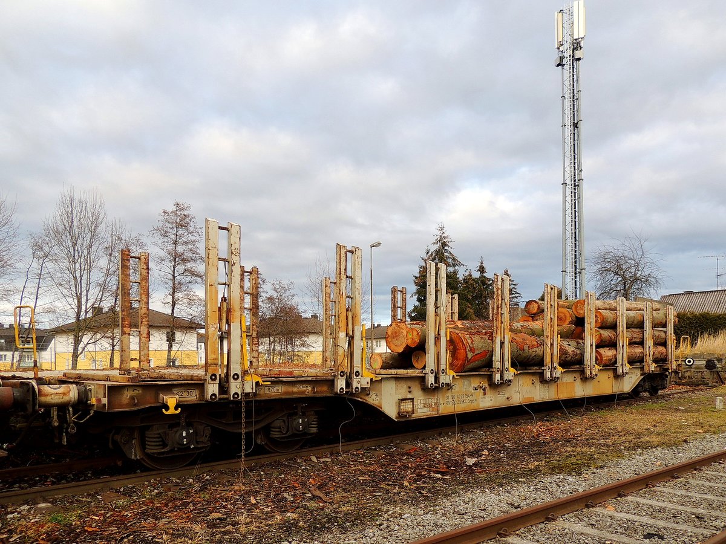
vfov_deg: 56.8
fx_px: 503
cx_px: 363
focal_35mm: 24
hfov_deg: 71.6
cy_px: 272
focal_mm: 4.3
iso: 100
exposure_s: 1/200
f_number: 3
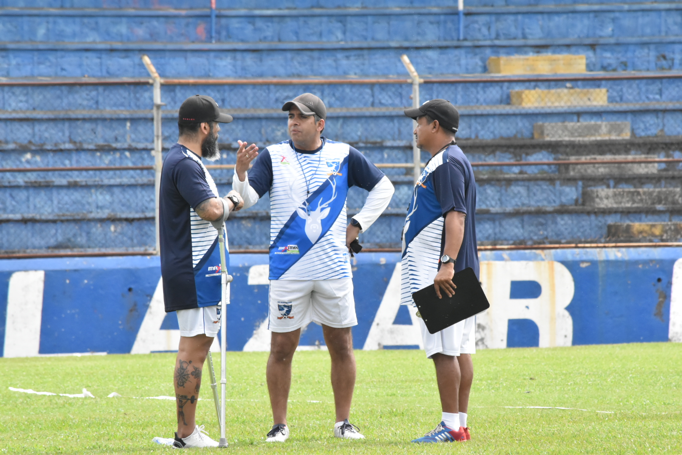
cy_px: 228
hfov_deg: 4.6
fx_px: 8524
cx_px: 341
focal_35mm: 450
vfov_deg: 3.1
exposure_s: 1/1000
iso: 3200
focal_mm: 300
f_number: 16
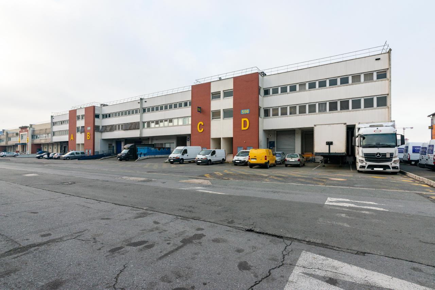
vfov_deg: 70.5
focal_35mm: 17
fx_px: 205
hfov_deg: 93.3
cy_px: 145
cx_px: 218
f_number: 11
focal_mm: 17
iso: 800
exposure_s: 1/250
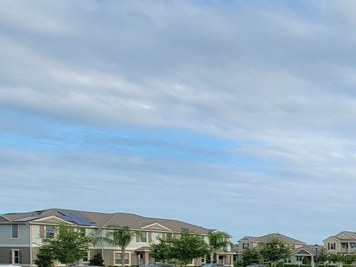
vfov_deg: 31.6
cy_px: 269
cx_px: 533
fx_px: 432
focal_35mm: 42
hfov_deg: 28.7
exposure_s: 1/885
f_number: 2.2
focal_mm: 2.2
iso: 50
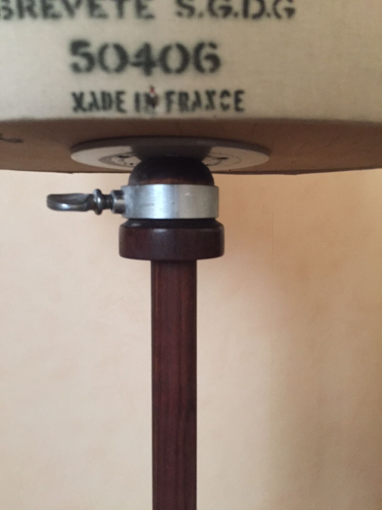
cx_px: 191
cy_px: 255
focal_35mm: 29
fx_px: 427
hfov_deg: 48.2
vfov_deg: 61.7
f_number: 2.2
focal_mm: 4.15
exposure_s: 1/17
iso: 500
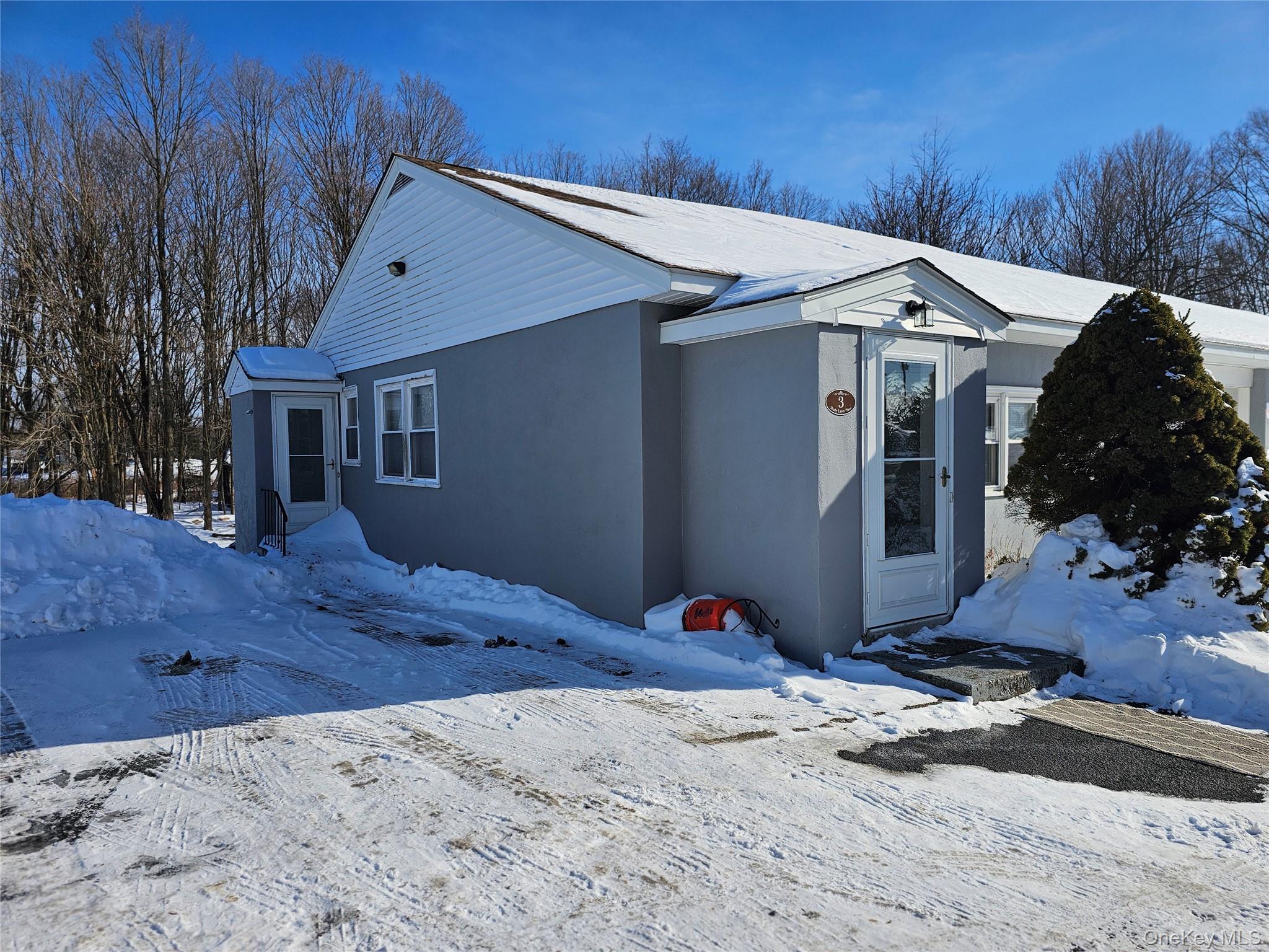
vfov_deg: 58.9
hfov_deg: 73.9
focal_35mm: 23
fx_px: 843
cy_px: 476
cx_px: 634
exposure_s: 1/1354
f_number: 1.7
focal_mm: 6.3
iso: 10
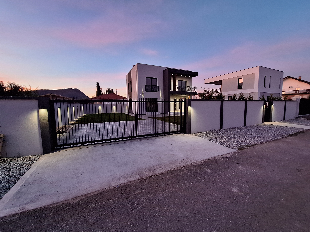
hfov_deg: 106.2
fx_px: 116
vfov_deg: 89.9
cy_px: 116
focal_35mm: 13
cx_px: 155
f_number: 2.2
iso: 200
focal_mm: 1.74
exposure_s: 1/50
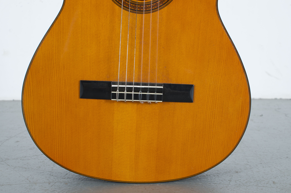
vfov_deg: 25.6
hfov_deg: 37.9
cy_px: 96
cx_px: 146
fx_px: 423
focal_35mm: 52
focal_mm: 35
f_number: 6.3
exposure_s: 1/125
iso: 100
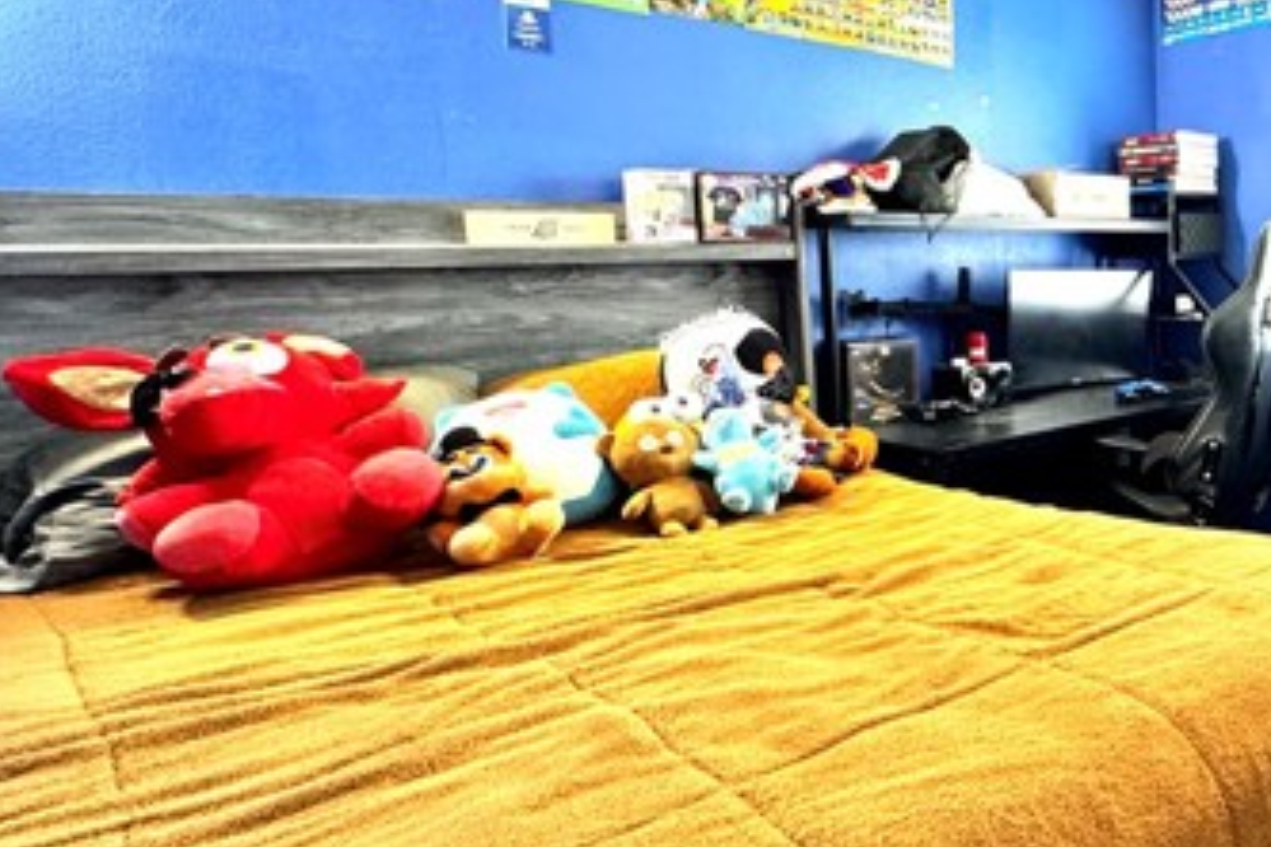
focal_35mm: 28
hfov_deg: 55.2
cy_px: 340
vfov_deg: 46.1
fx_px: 988
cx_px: 1183
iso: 400
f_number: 2.2
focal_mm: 2.22
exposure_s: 1/60
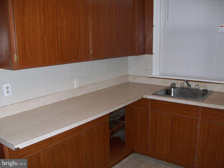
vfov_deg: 41.8
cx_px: 112
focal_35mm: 34
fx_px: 220
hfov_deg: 54.0
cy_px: 84
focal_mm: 5.7
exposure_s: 1/60
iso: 160
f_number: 2.8
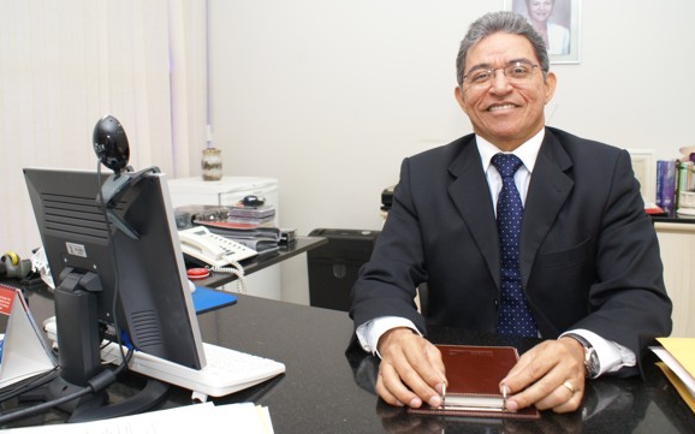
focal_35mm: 31
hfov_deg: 61.2
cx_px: 340
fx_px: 587
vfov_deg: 40.5
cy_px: 195
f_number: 4
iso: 400
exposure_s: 1/125
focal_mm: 18
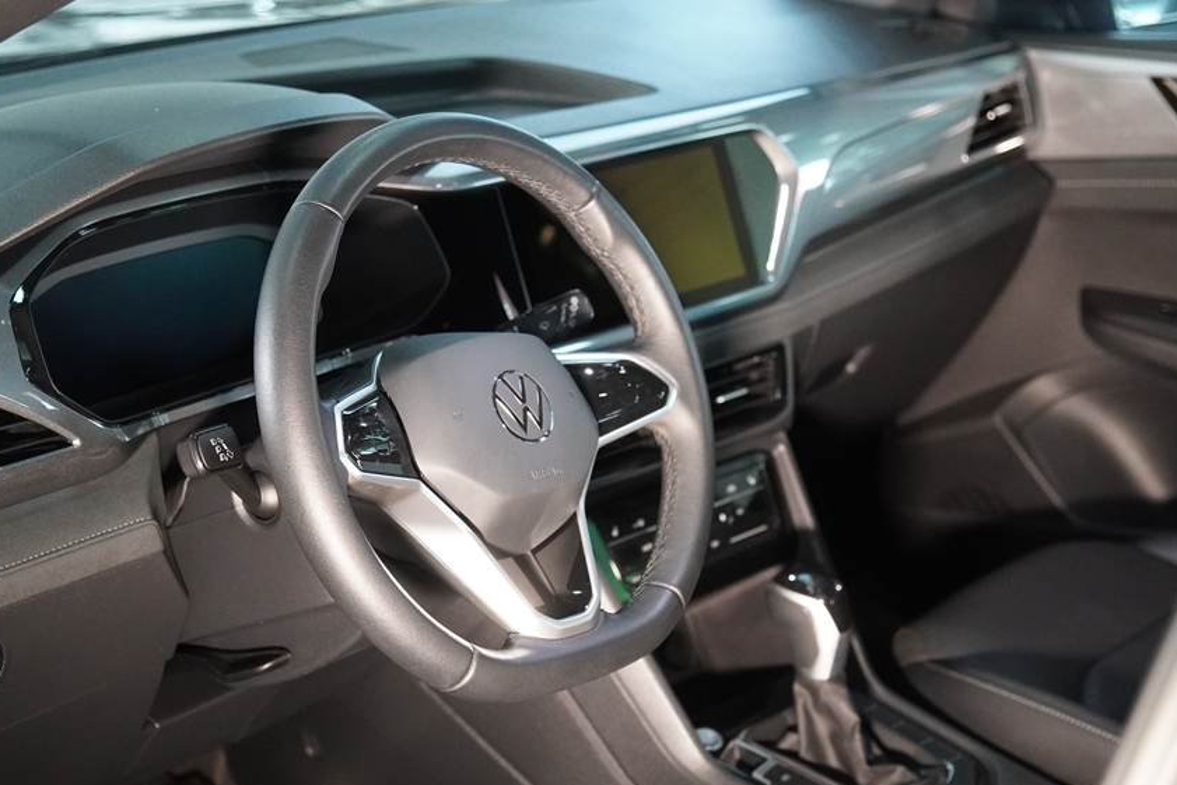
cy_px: 433
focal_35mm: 68
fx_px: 2211
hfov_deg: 29.8
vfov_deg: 20.1
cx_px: 498
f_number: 2.8
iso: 4000
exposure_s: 1/160
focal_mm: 37
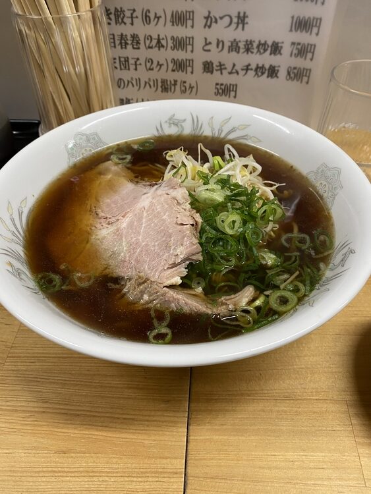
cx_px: 186
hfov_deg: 53.1
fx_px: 371
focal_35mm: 26
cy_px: 247
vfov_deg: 67.3
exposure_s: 1/60
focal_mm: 4.25
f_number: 1.8
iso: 80
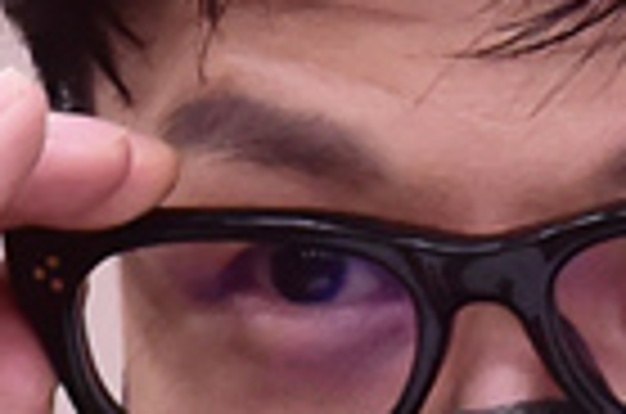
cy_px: 630
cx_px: 500
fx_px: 31992
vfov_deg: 0.7
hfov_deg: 1.1
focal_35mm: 1844
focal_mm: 400
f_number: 8
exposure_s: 1/160
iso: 4000
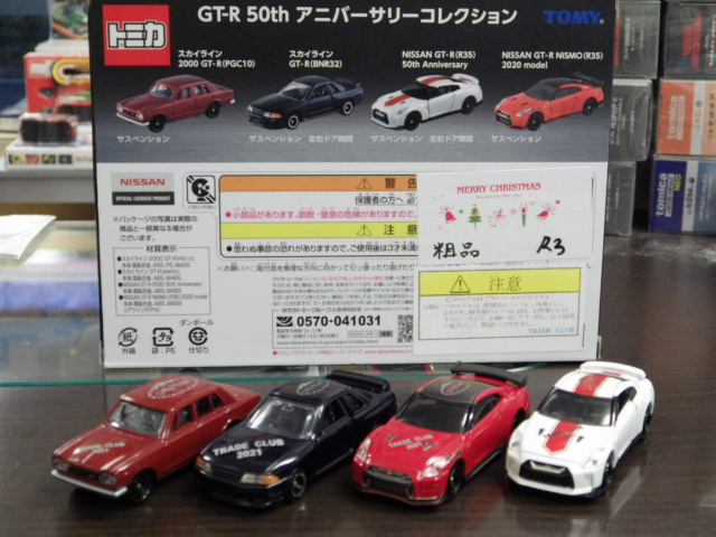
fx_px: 1220
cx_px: 358
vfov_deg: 24.8
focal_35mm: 59
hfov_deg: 32.7
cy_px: 268
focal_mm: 10.7
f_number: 4
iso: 800
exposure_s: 1/40
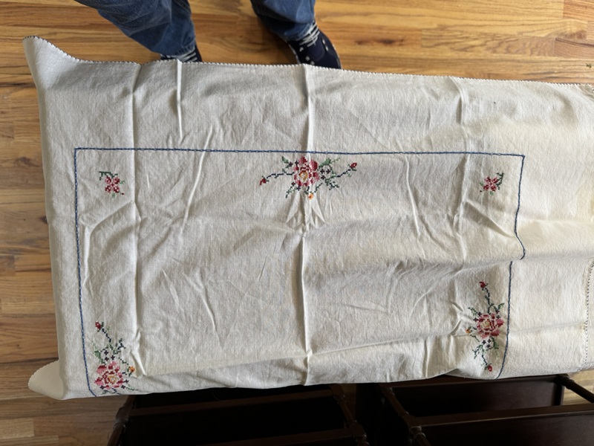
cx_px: 297
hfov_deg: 71.6
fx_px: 412
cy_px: 223
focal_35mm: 24
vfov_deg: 56.8
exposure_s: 1/60
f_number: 1.78
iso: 125
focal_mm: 6.76
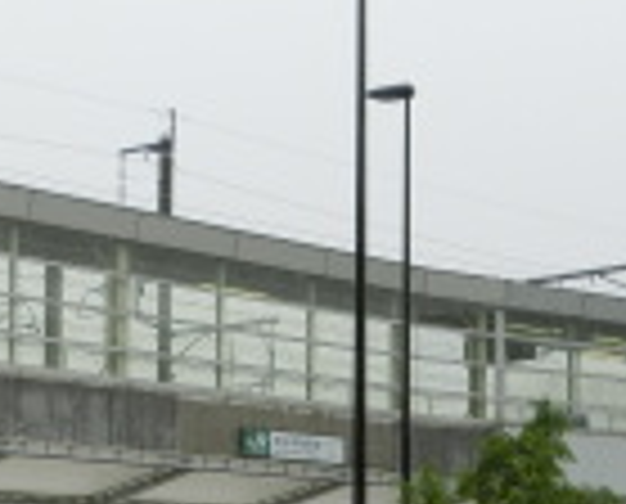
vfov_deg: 13.5
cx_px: 432
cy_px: 562
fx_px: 2081
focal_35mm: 112
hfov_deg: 17.1
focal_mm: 4.5
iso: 80
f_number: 3.5
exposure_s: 1/125
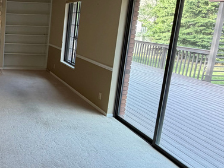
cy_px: 58
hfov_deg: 40.6
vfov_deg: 37.4
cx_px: -16
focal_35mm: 38
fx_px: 246
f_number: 2.2
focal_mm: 2.22
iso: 160
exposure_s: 1/120
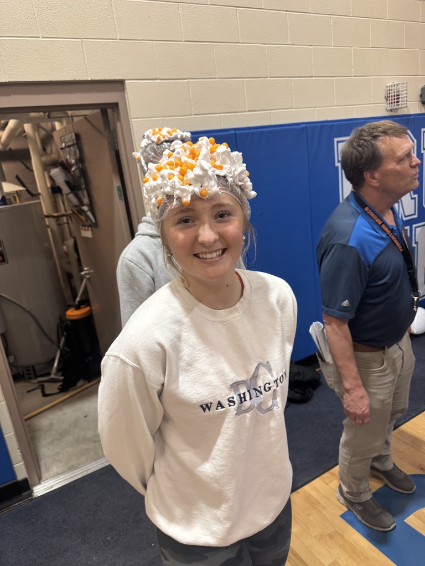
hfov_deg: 56.8
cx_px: 212
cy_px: 283
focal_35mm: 24
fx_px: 393
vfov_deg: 71.6
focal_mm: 6.76
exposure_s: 1/120
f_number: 1.78
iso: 160
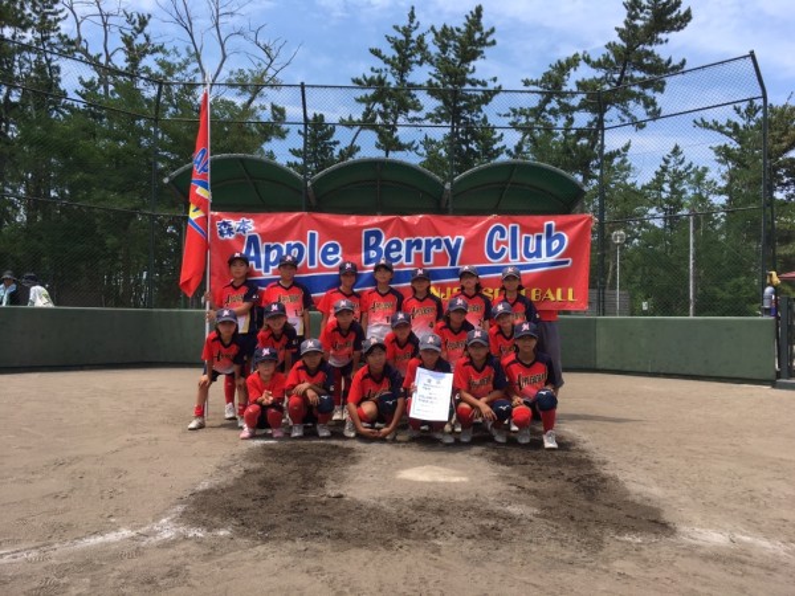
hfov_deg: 61.7
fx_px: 666
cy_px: 298
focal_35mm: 29
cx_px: 398
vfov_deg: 48.2
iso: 25
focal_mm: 4.15
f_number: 2.2
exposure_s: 1/1261
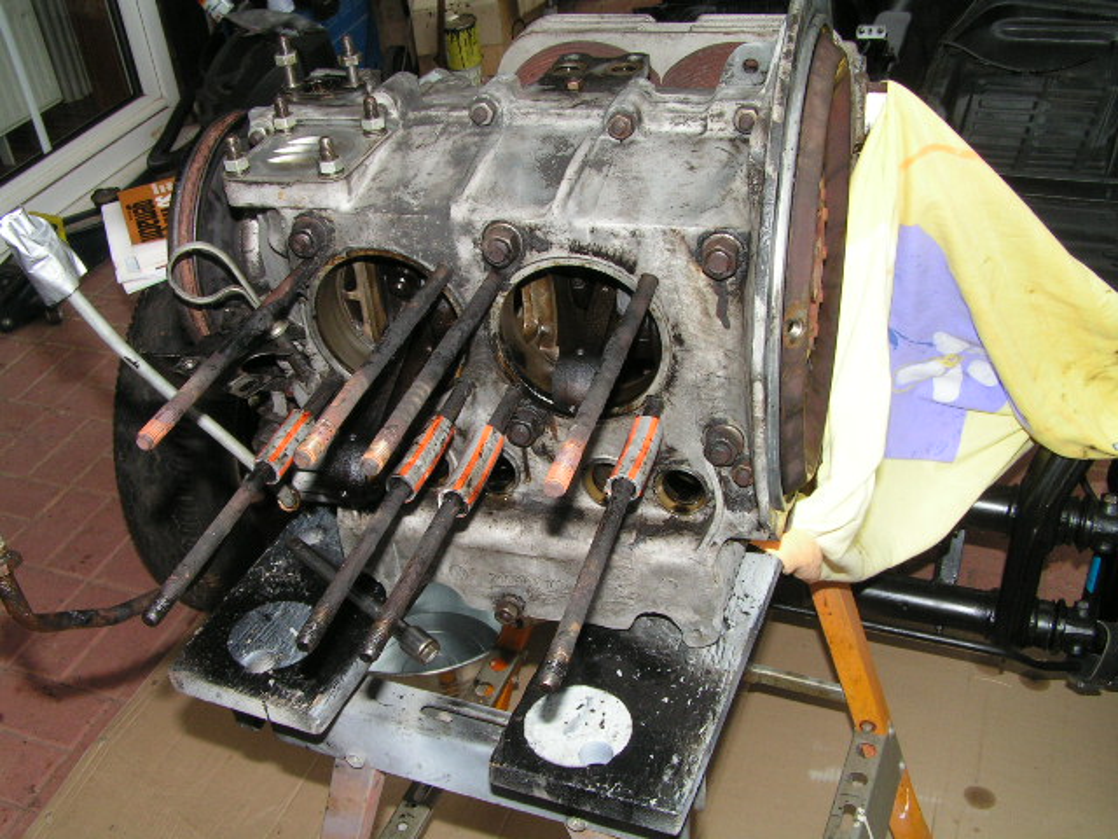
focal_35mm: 38
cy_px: 420
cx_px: 559
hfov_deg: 49.0
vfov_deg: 37.7
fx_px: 1227
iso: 100
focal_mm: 6.3
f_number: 6.3
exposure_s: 1/250
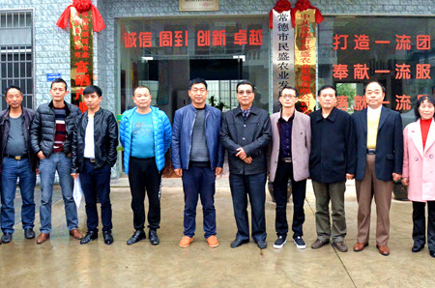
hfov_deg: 53.1
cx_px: 243
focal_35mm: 36
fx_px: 434
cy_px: 114
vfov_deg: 36.6
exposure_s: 1/320
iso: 5000
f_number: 9
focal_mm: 18
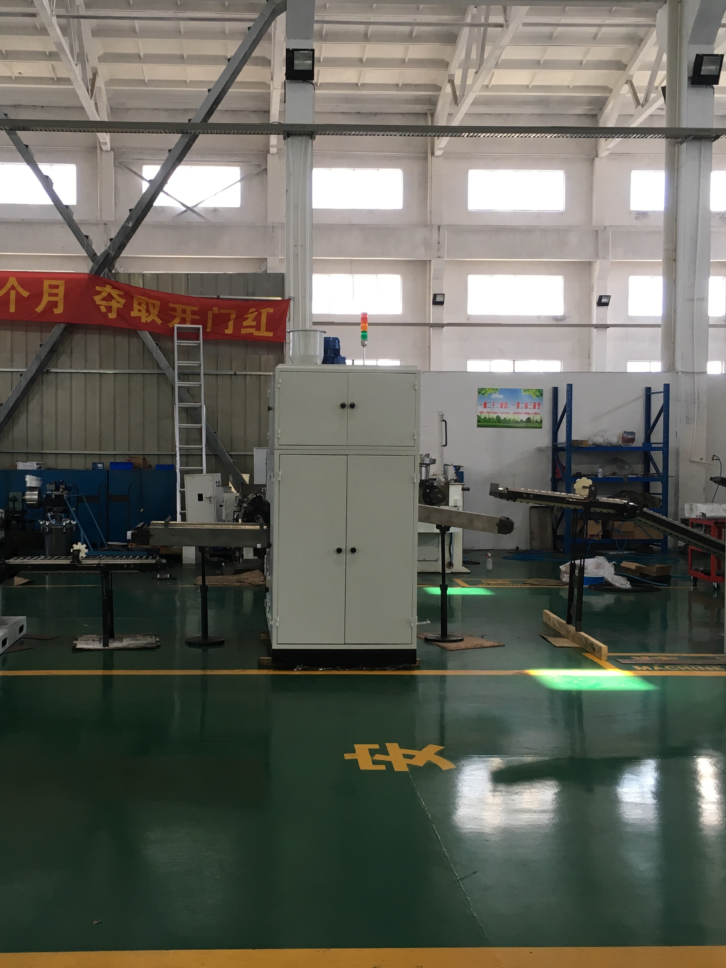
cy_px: 480
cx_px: 292
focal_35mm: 39
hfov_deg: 36.7
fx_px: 1090
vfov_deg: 47.9
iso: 32
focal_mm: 4.15
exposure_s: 1/33
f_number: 2.2
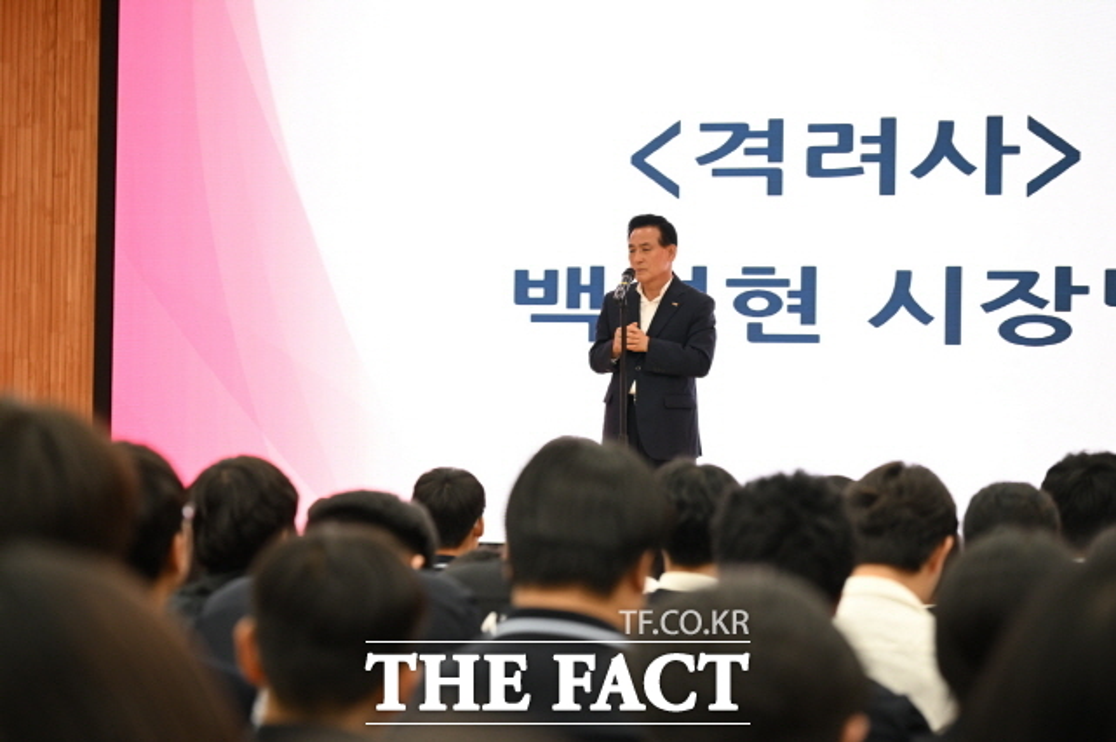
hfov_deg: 17.1
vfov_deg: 11.4
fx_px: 3716
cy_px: 371
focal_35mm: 120
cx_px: 558
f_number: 4.5
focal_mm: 120
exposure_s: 1/200
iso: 1250
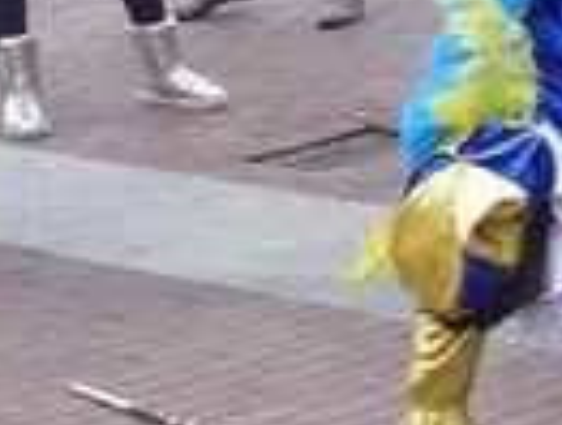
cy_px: -167
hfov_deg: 10.8
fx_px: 2898
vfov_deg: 8.2
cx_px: 759
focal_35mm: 178
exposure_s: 1/40
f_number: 3.3
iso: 100
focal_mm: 4.7
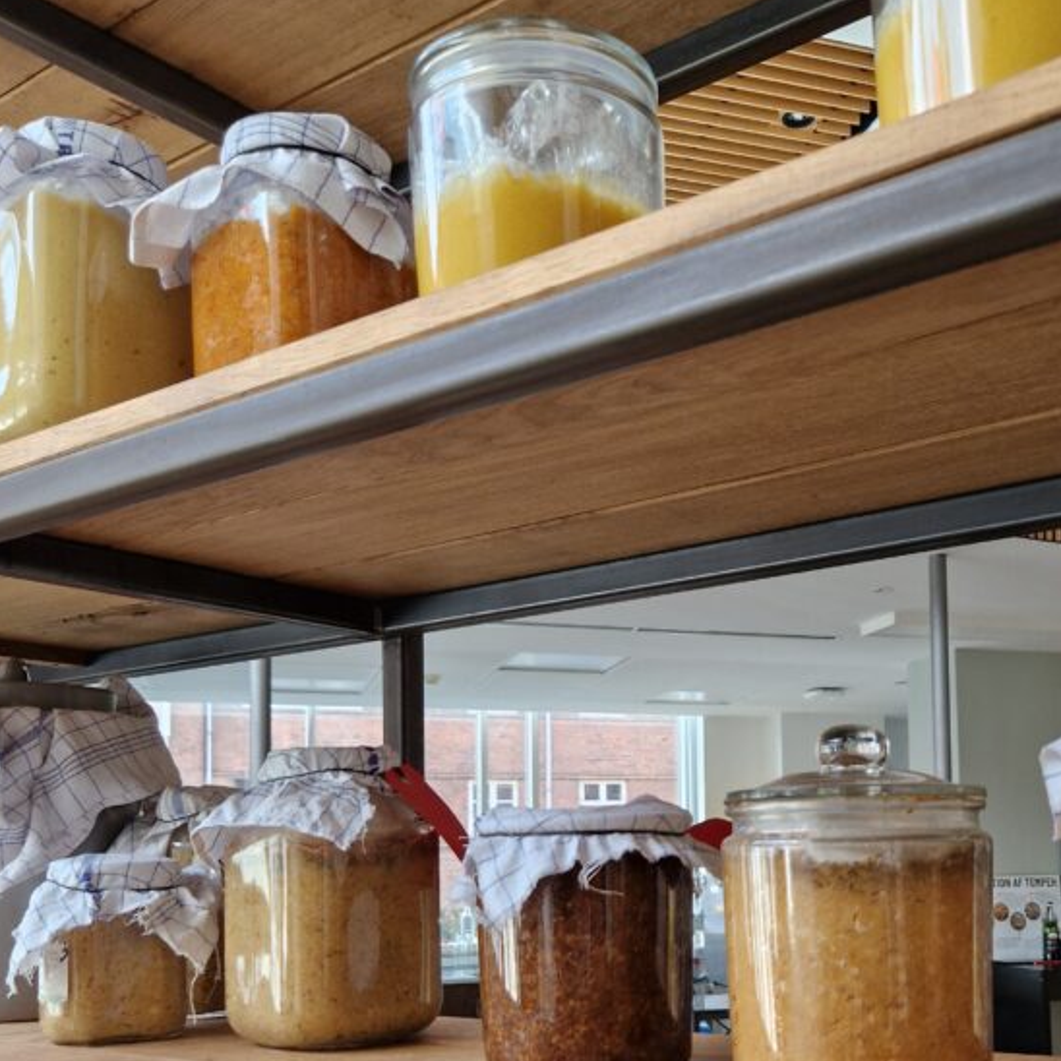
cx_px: 693
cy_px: 782
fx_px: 1318
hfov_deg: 43.3
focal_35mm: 38
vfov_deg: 42.6
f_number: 1.8
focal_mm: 5.4
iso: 125
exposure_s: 1/100
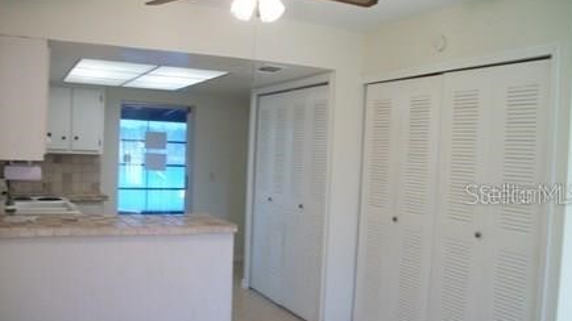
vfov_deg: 32.7
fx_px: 546
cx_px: 294
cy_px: 193
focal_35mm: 36
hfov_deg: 55.3
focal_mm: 5.7
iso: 80
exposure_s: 1/40
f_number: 2.9
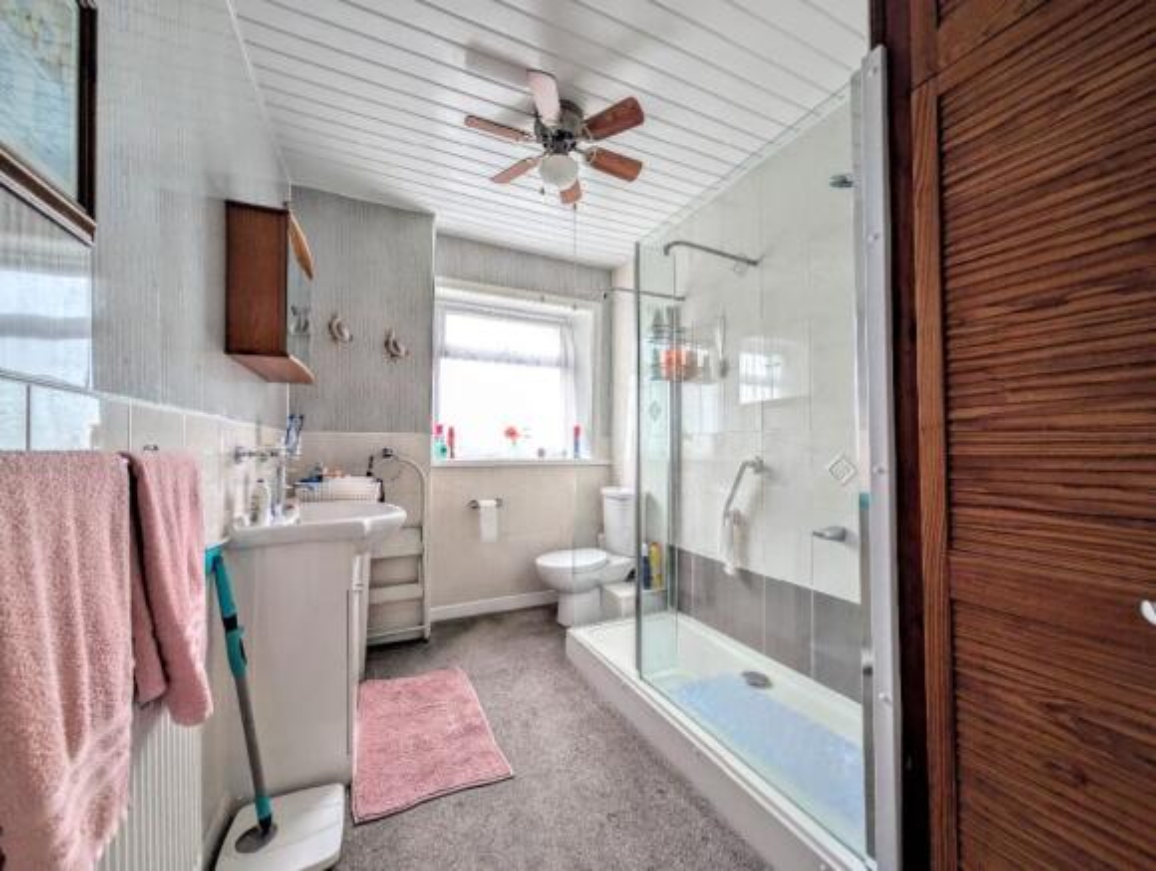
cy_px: 436
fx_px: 401
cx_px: 578
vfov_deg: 94.7
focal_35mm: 12
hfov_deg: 110.4
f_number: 1.7
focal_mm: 2.02
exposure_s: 1/159
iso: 77
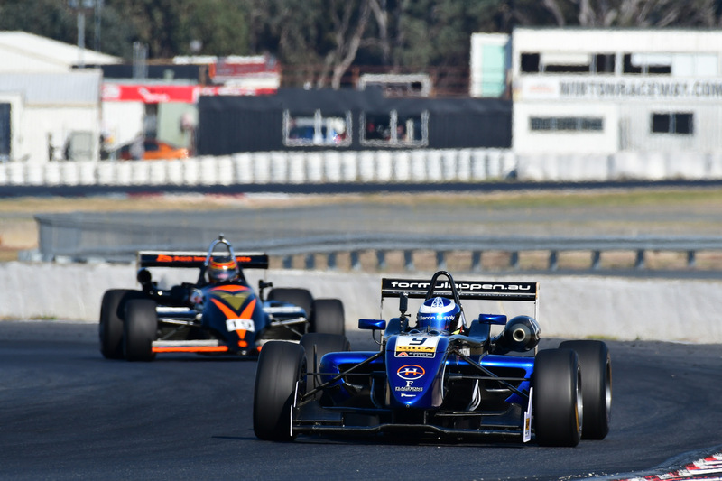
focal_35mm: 720
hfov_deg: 2.9
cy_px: 240
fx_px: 14436
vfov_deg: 1.9
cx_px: 361
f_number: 10
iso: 320
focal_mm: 480
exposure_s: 1/640
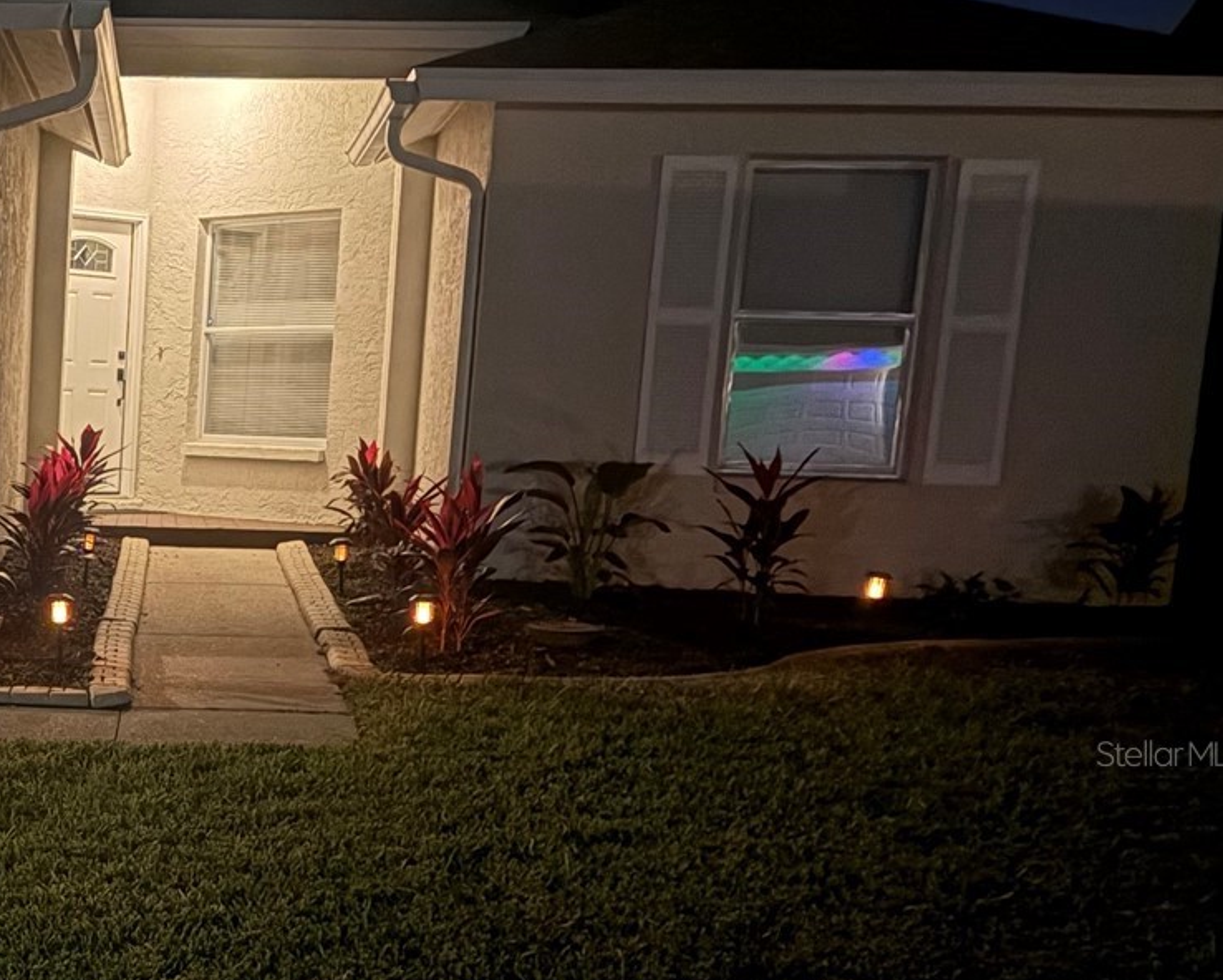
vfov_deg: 27.2
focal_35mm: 55
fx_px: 1992
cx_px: -73
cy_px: 753
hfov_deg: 31.0
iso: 1250
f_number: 1.6
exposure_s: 1/9
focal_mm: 5.96
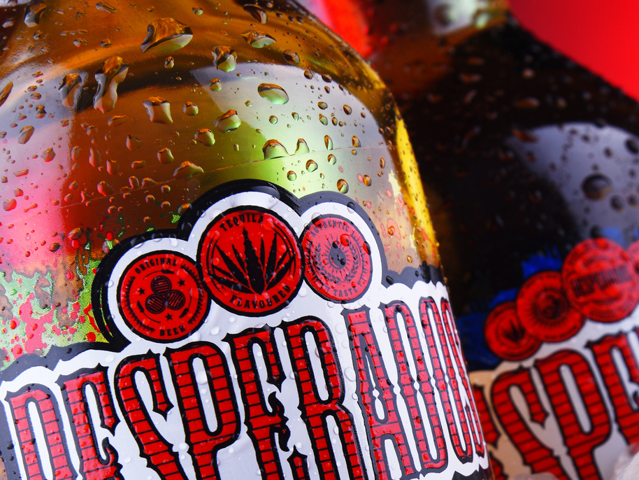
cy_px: 423
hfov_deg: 7.0
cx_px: 521
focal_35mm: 284
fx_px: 5244
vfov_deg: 5.2
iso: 100
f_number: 11
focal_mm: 135
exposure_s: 1/250
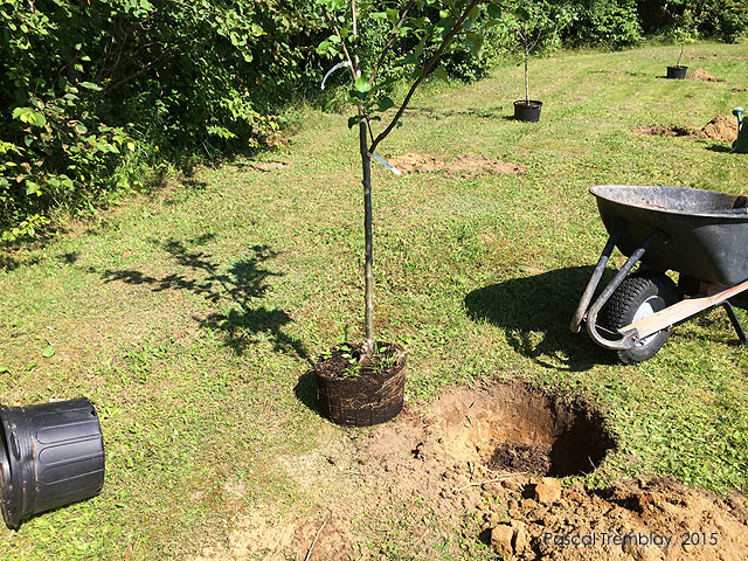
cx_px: 374
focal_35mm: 30
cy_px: 280
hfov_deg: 60.0
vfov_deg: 46.8
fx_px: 648
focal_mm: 4.12
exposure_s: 1/1140
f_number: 2.2
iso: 40
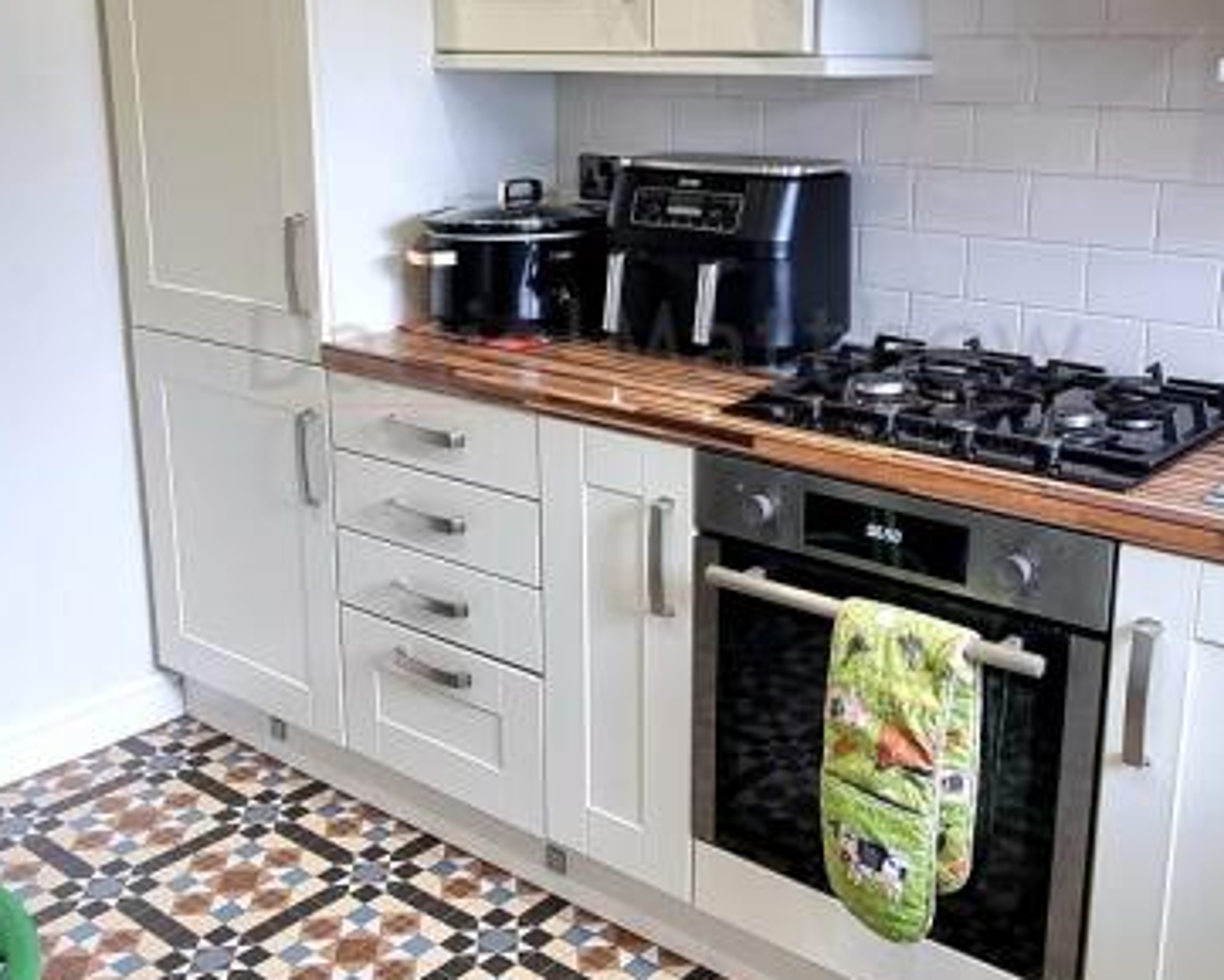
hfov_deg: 50.2
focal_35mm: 36
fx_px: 1304
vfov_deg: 40.9
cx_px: 661
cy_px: 373
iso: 200
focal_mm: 2.2
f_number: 2.2
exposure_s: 1/50
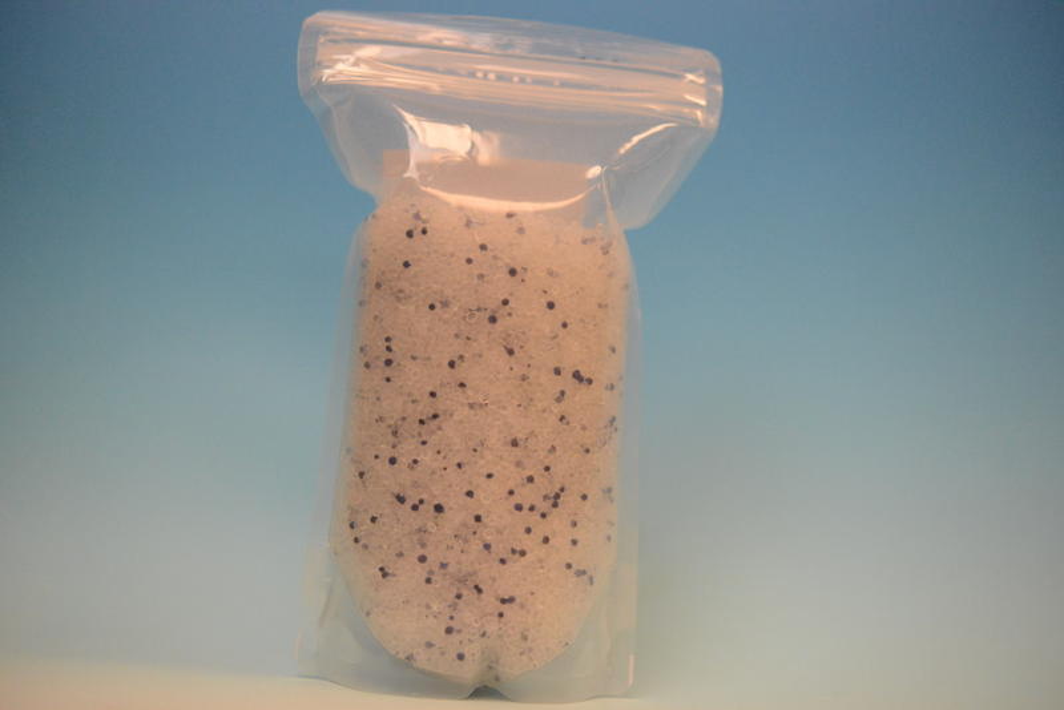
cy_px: 355
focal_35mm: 60
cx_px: 532
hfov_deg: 33.4
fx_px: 1774
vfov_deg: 22.6
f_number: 4
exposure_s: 1/2500
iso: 6400
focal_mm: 60
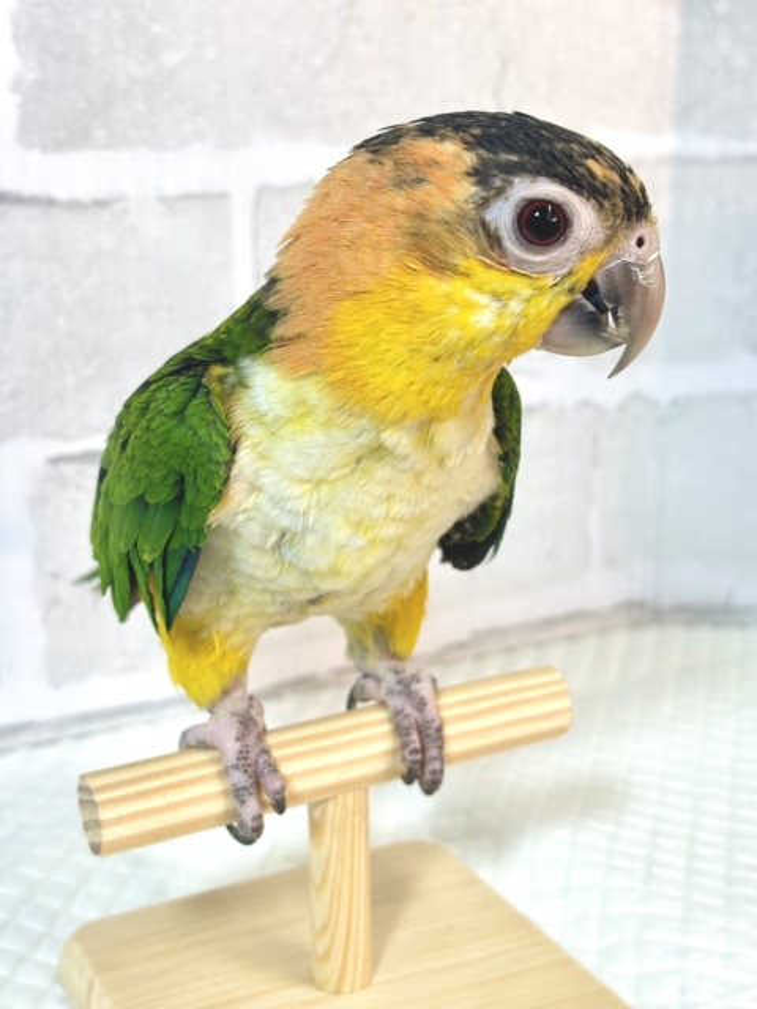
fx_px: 1516
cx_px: 378
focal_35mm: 52
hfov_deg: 28.0
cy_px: 504
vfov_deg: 36.8
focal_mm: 5.96
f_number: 1.6
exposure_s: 1/100
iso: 64
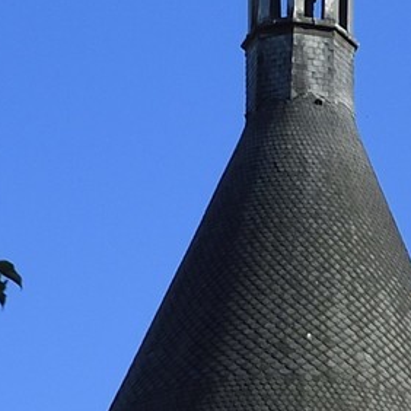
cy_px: 1207
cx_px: 899
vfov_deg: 4.8
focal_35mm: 347
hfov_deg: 4.9
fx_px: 4661
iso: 200
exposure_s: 1/250
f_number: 11
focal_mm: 48
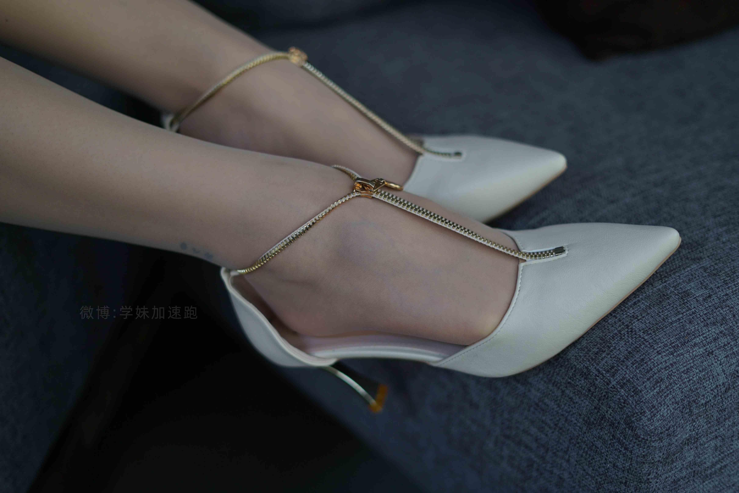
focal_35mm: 50
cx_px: 370
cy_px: 246
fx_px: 1027
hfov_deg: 39.6
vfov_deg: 27.0
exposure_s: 1/160
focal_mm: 50
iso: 160
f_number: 2
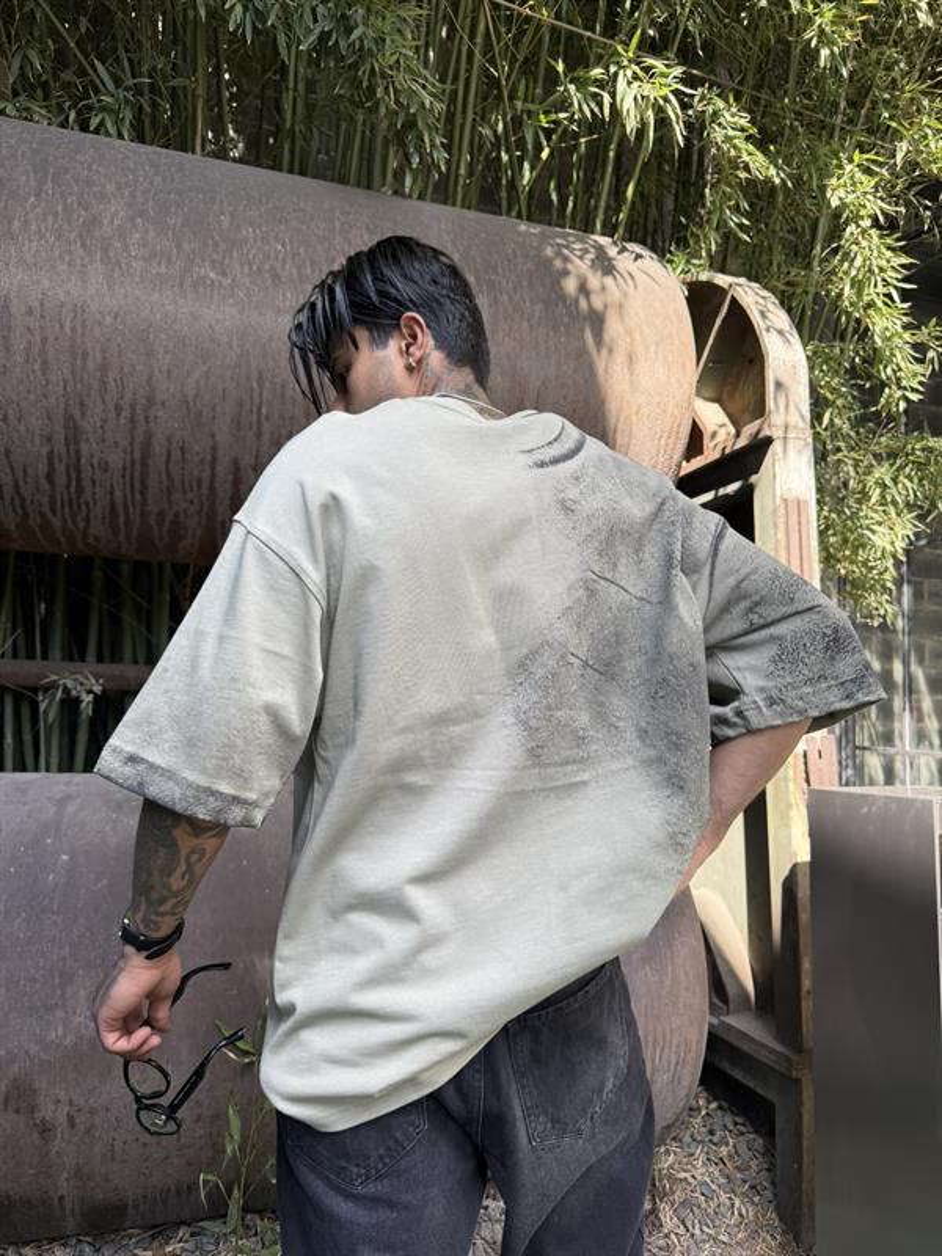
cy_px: 628
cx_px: 471
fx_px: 871
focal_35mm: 24
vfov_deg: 71.6
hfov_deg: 56.8
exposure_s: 1/315
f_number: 1.78
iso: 100
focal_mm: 6.76
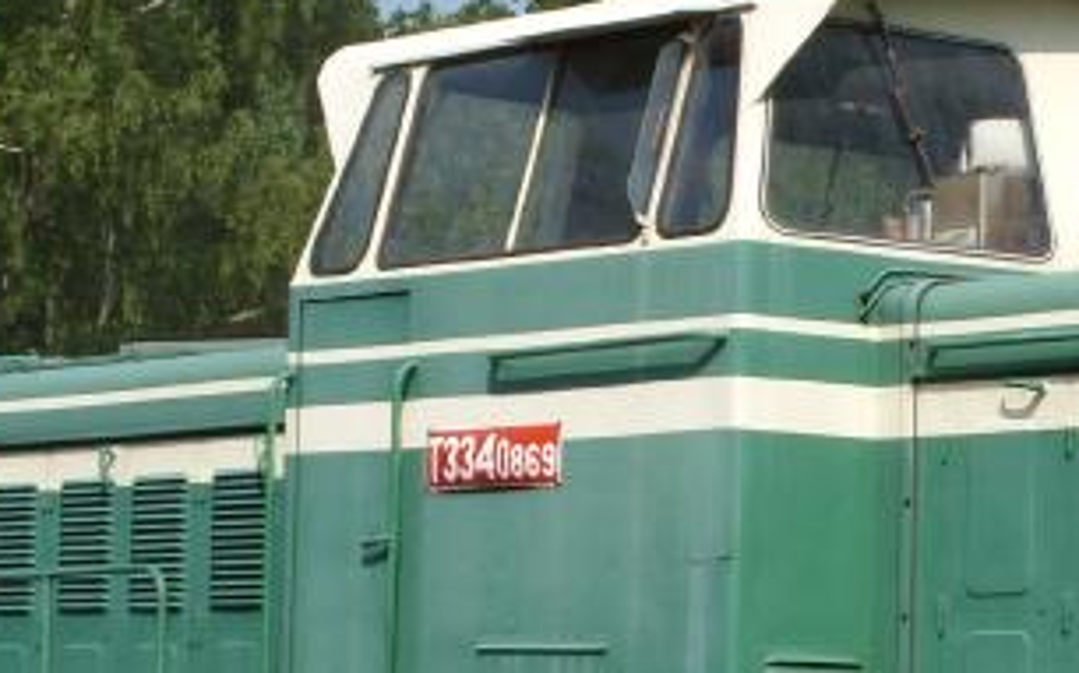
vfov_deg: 6.9
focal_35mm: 191
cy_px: 564
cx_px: 966
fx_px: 5615
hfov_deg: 10.9
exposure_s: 1/369
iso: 50
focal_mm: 11.4
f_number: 5.5
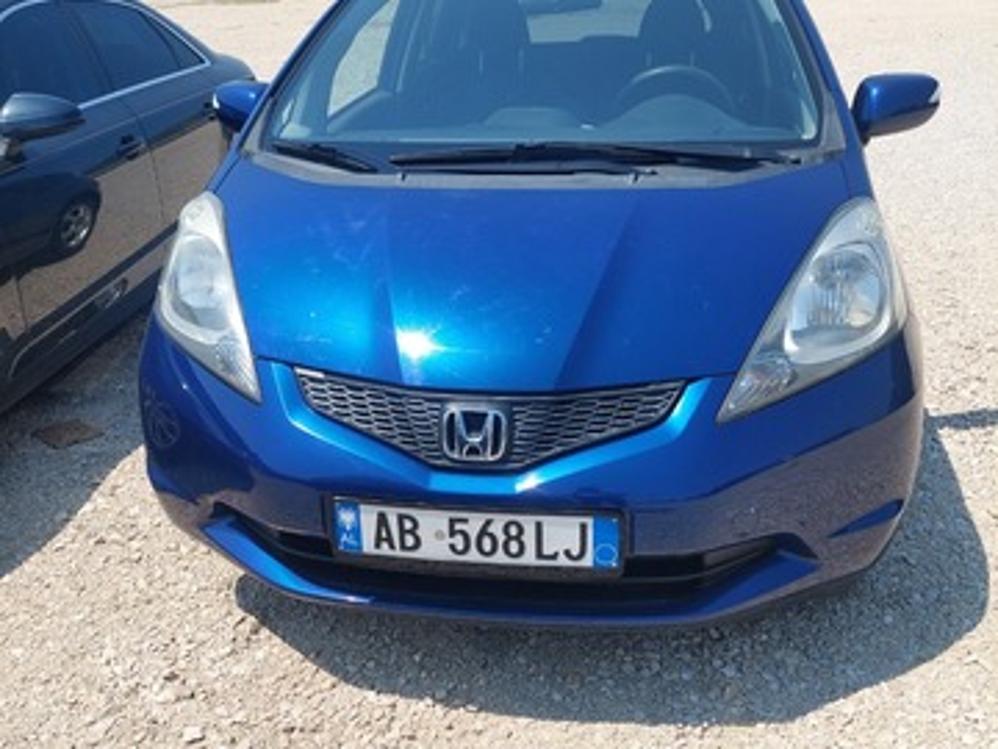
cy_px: 374
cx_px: 499
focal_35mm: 24
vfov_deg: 56.8
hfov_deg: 71.6
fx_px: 692
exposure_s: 1/1418
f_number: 1.8
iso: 40
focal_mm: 5.23
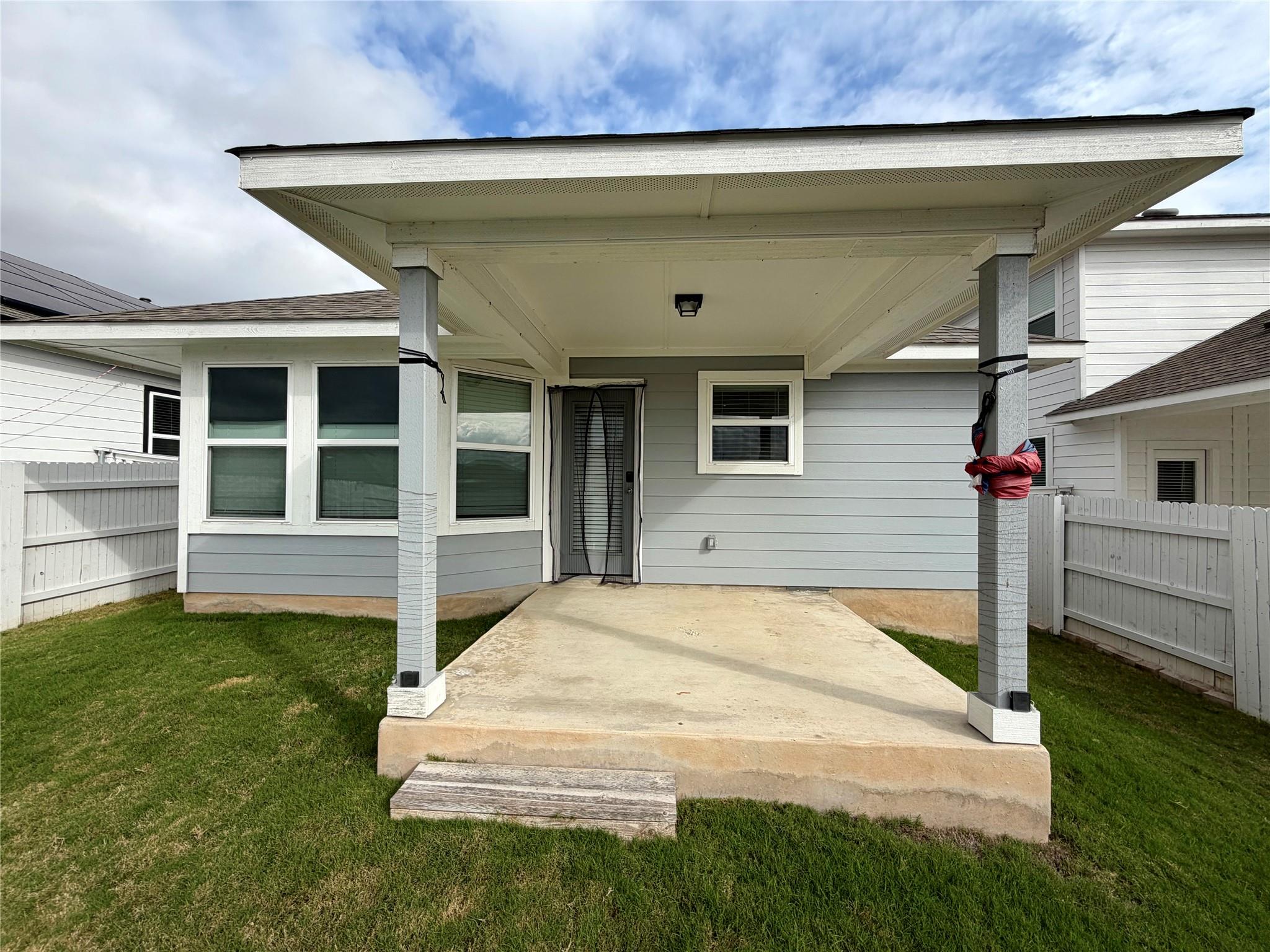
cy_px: 476
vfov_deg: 85.7
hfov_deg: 102.1
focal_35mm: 14
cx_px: 635
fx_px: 514
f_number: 2.2
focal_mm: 2.22
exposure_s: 1/770
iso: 20
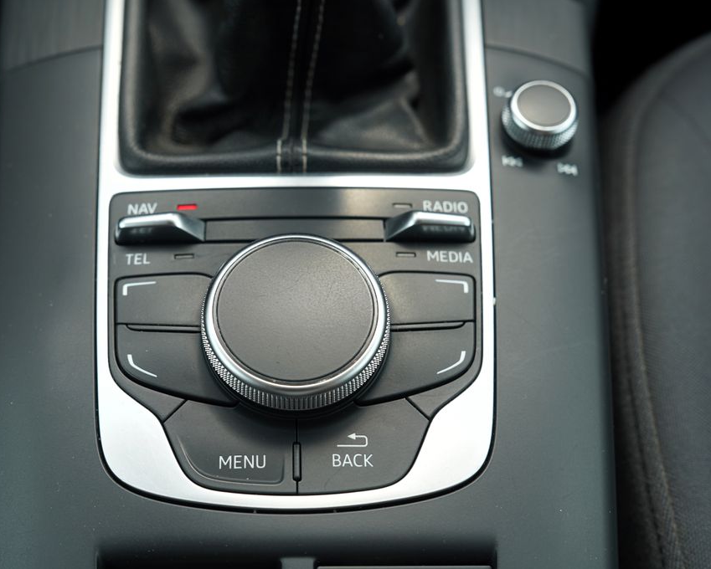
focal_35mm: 43
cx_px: 313
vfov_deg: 34.9
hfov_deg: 42.8
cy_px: 284
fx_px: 905
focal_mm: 38
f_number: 5.6
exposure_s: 1/125
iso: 100
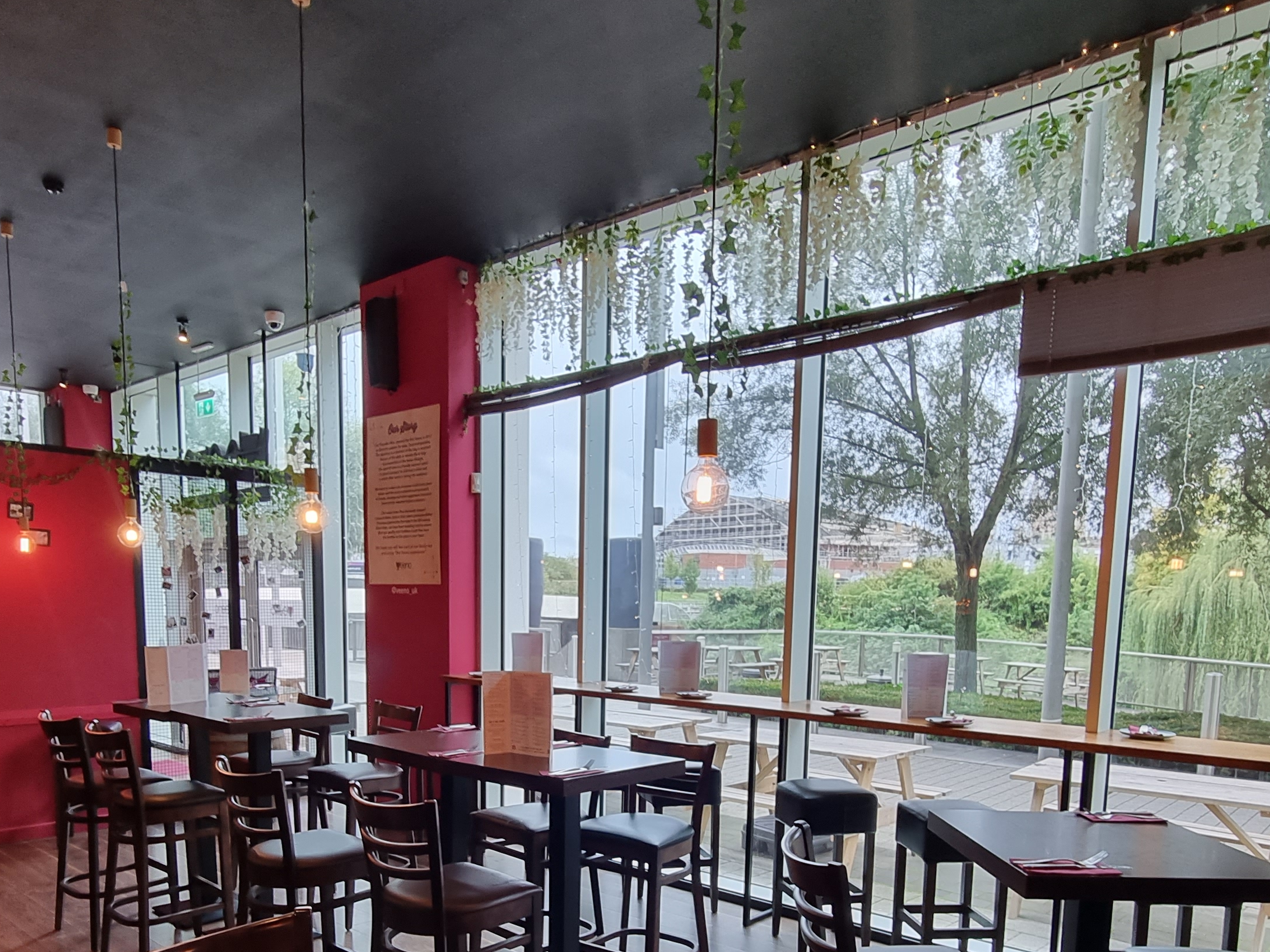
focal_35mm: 24
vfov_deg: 54.2
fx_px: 881
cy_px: 713
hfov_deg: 71.5
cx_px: 597
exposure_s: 1/50
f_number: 2.2
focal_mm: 2.2
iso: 125
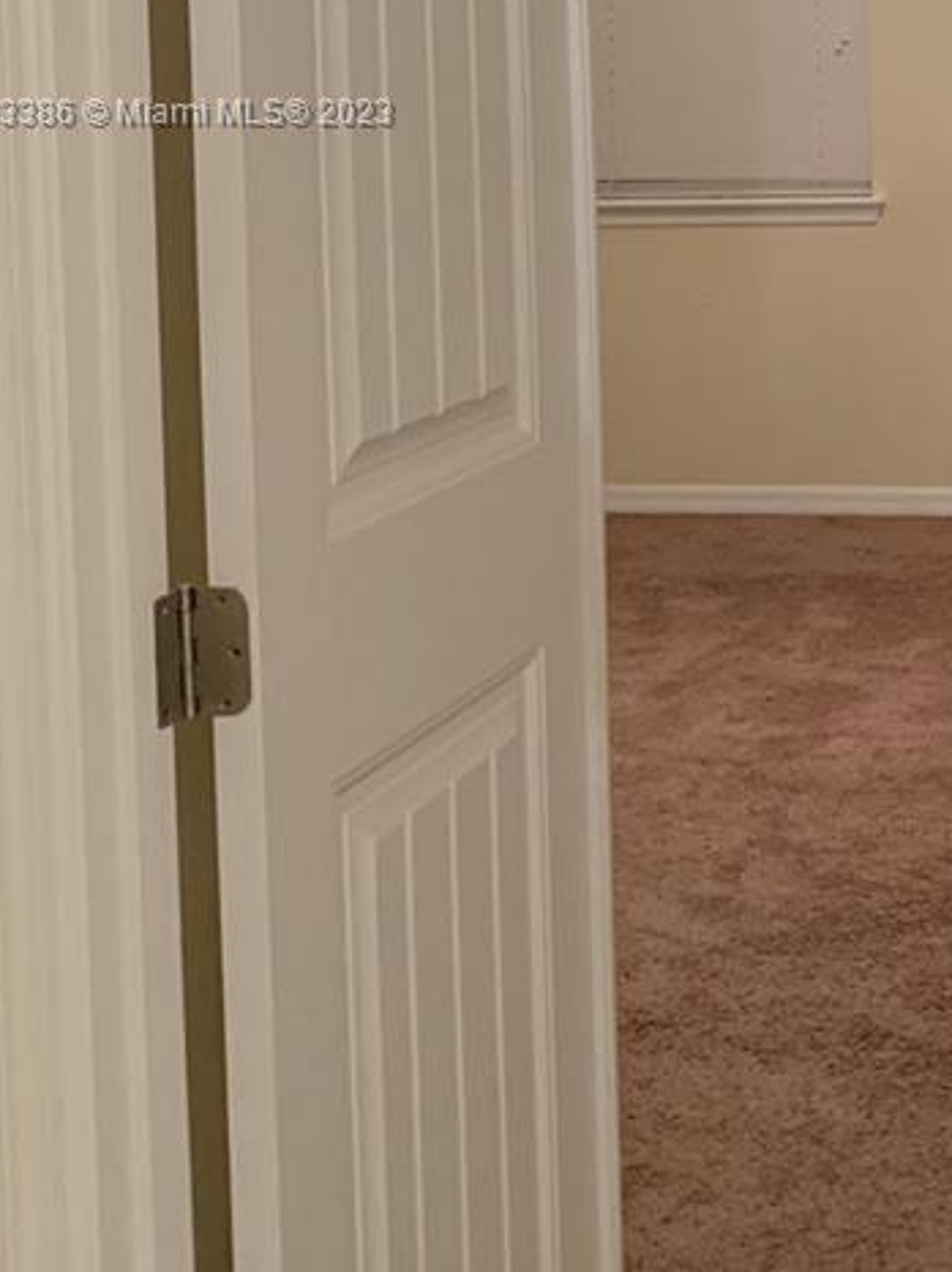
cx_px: 1121
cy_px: 115
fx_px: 2459
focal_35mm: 67
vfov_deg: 27.9
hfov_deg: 20.6
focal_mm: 4.25
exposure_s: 1/40
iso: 400
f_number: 1.8
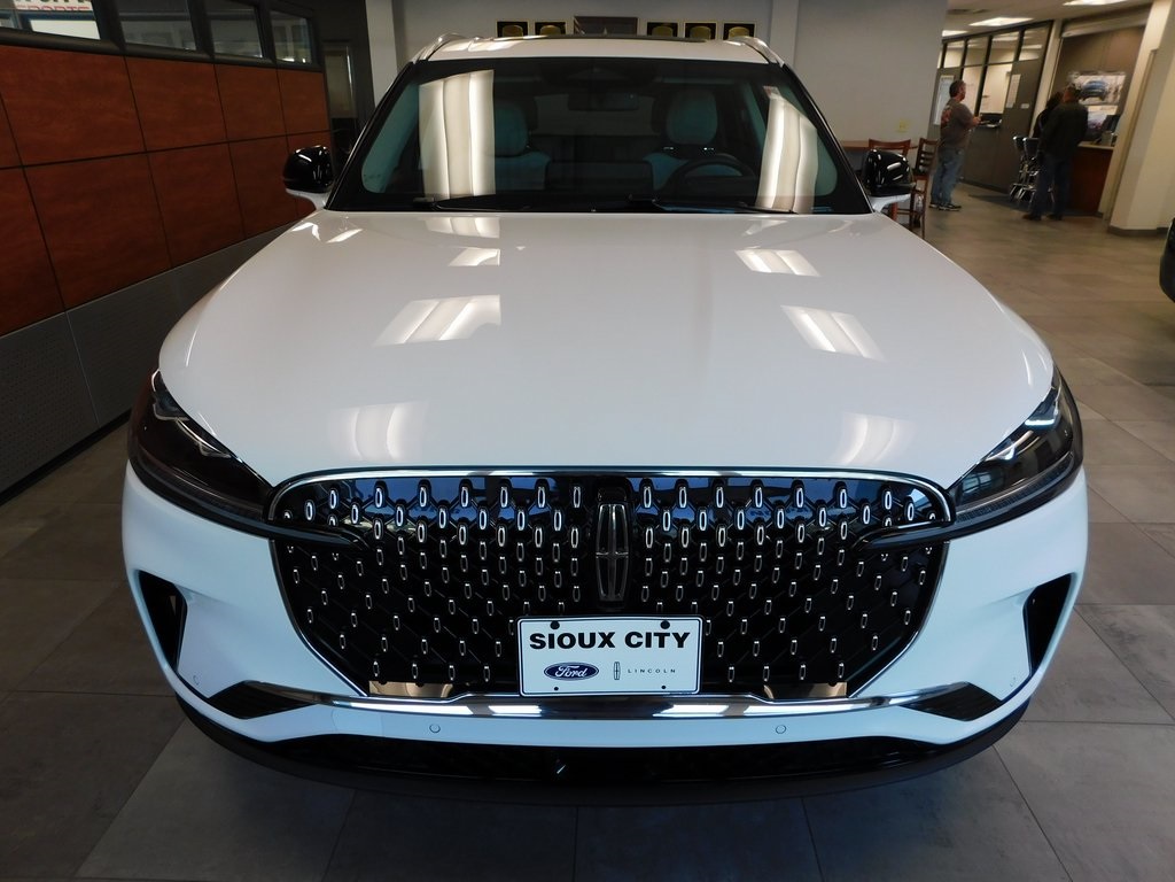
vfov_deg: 58.9
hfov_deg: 73.9
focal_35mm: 23
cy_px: 441
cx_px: 588
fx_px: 781
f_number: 3
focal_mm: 4
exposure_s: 1/40
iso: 125
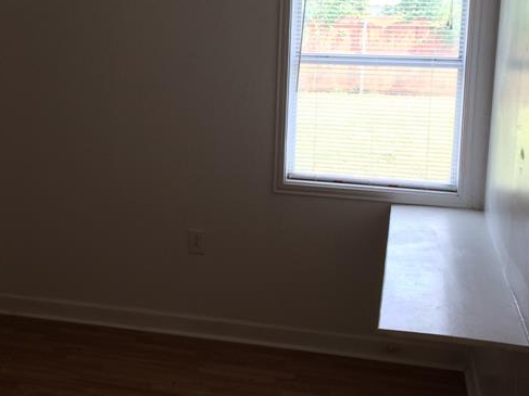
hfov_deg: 30.8
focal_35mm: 61
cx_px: 92
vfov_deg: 23.9
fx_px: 932
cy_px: 143
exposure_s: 1/60
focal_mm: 4.15
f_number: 2.2
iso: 32
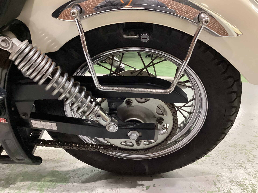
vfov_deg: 45.4
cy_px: 96
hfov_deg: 58.4
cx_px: 129
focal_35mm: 31
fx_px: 231
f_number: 2.4
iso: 320
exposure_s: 1/60
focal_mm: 3.3
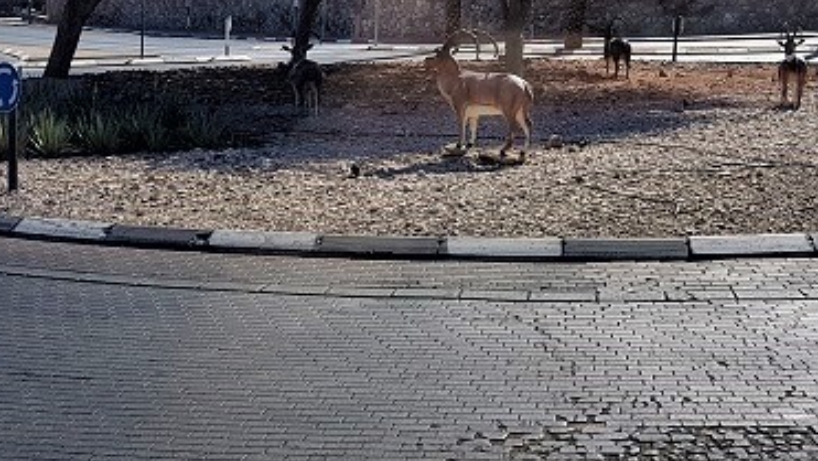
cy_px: 18
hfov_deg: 34.2
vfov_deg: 19.3
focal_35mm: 61
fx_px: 1324
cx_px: 501
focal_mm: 4.2
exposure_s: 1/1640
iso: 40
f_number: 1.7
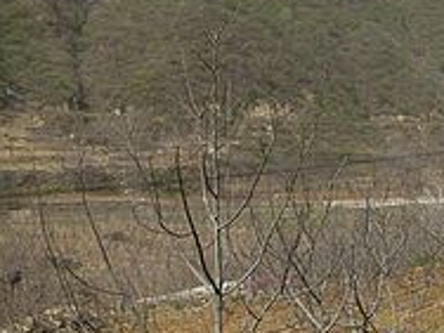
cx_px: 430
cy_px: 54
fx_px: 1039
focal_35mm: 81
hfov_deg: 23.3
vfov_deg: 18.0
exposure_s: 1/500
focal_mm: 6.2
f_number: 4.3
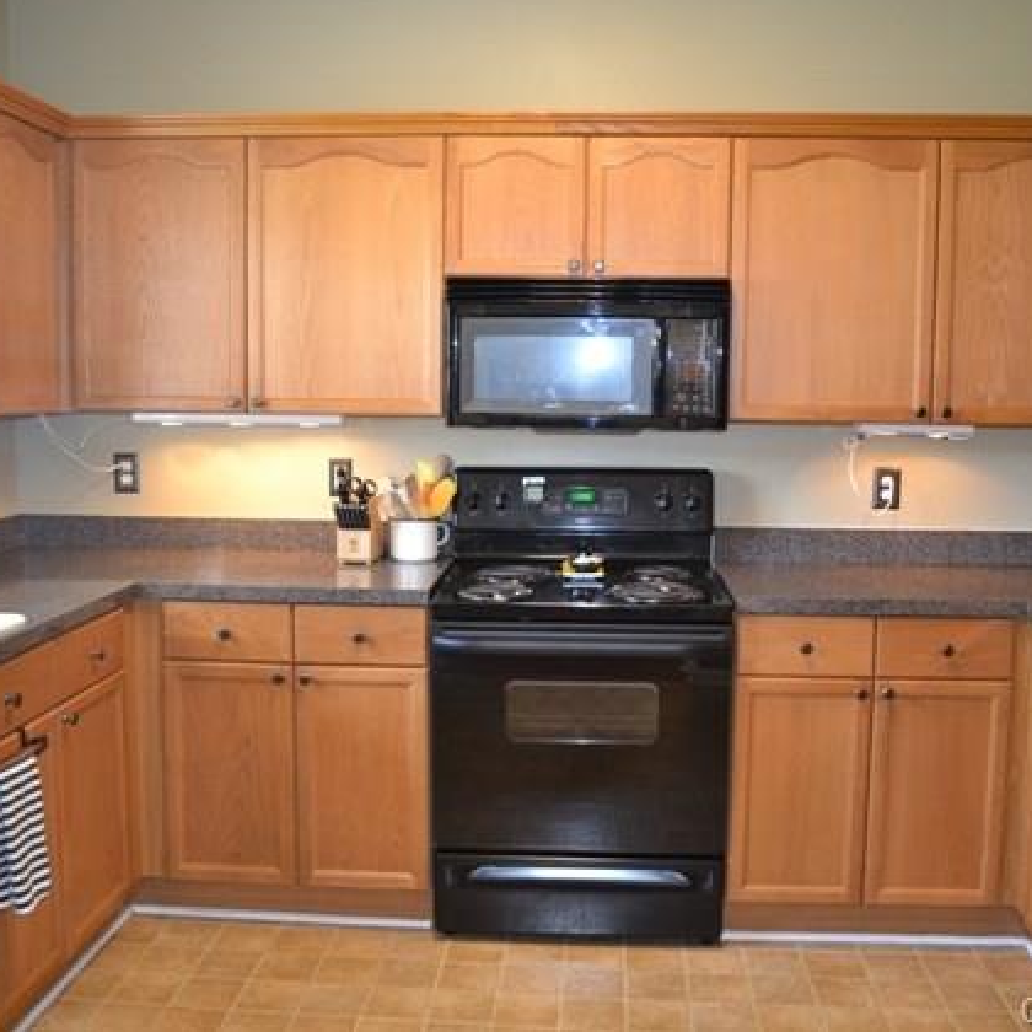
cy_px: 510
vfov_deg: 47.2
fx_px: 1181
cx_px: 516
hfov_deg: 47.2
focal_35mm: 35
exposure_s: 1/60
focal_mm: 18
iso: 1100
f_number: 3.5
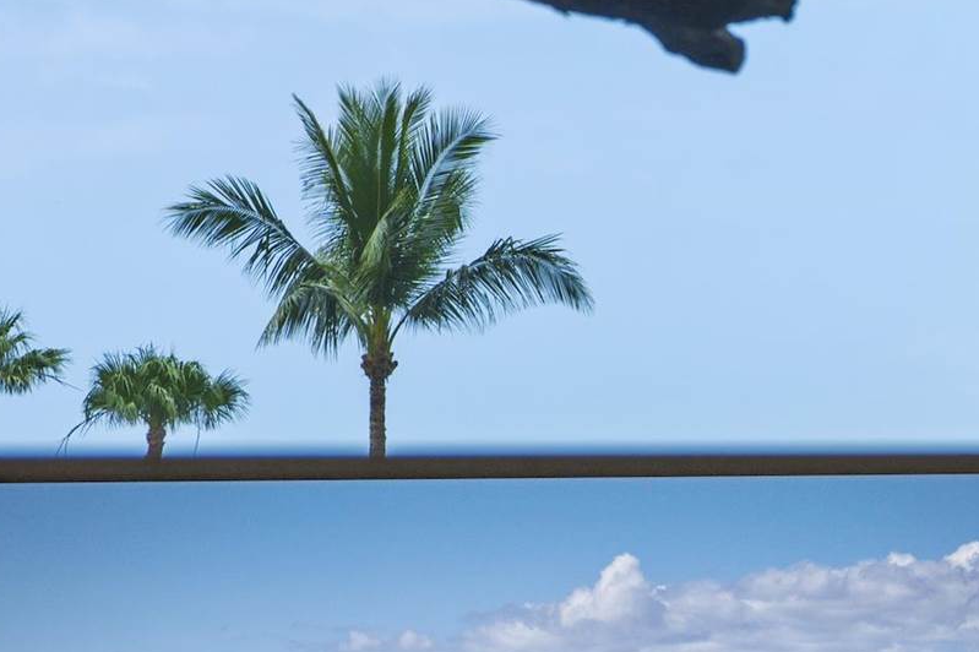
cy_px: 483
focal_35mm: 327
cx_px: 1769
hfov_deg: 6.2
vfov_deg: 4.2
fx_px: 8888
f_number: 8
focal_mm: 85
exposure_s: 1/160
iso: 100
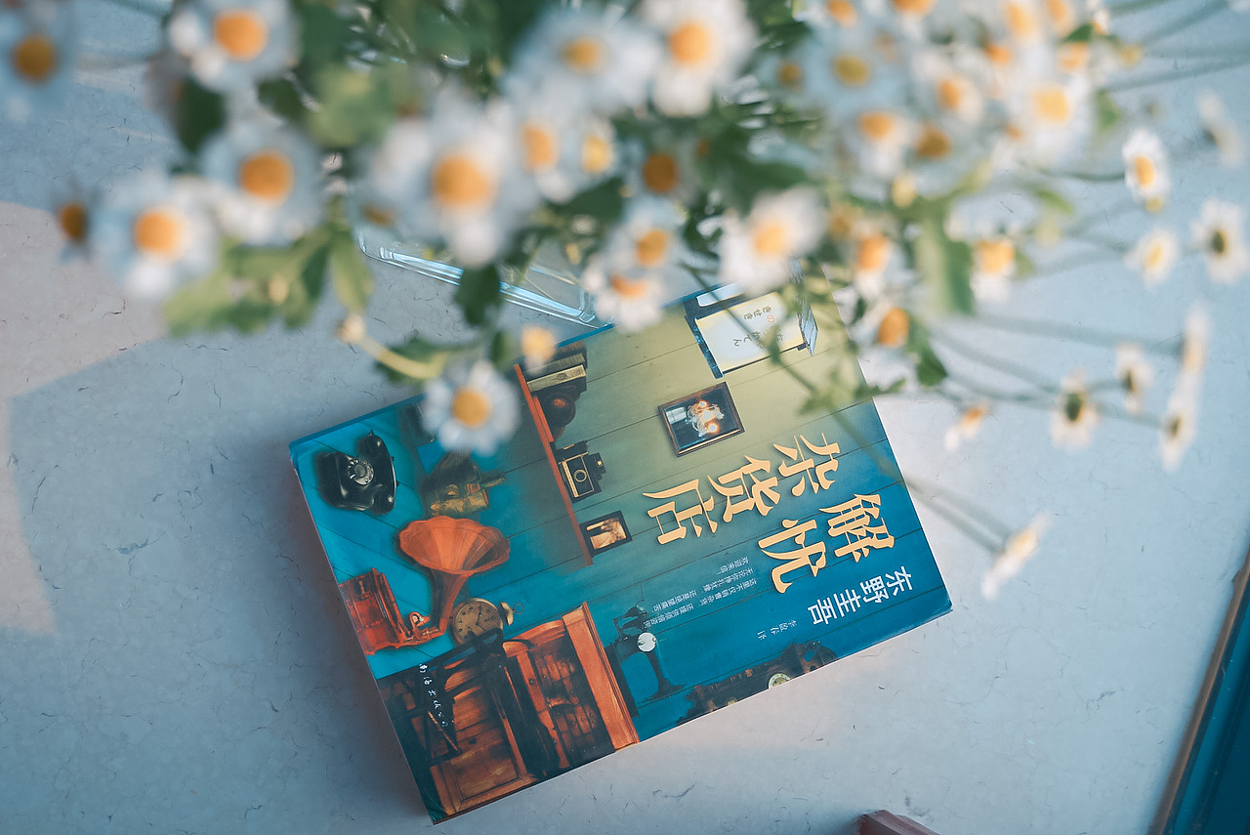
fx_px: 1459
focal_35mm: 42
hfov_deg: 46.4
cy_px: 418
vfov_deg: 31.9
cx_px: 625
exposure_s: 1/200
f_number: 2.8
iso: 100
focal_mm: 28
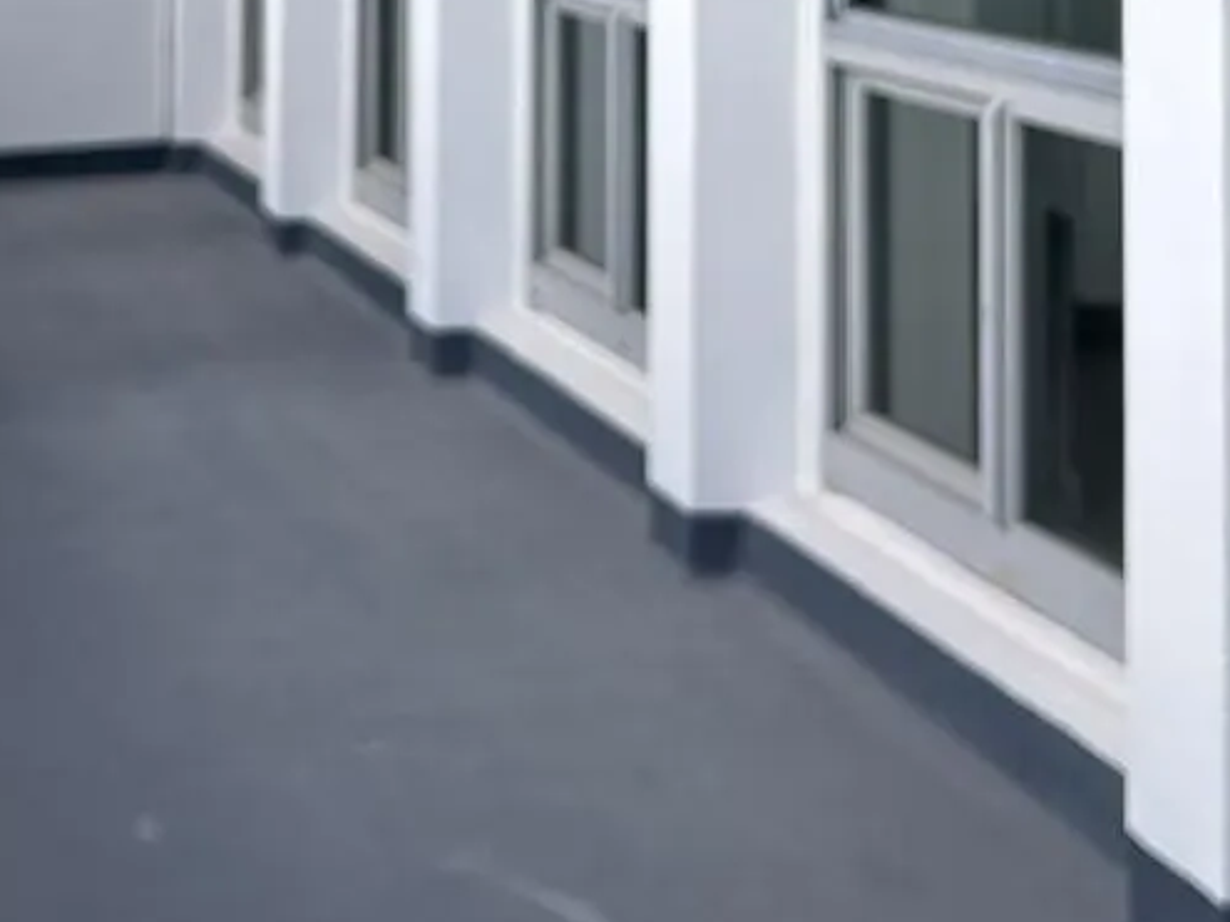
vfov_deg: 16.6
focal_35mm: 84
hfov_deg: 23.3
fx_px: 2984
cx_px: 614
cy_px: -276
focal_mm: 5.7
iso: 50
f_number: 1.5
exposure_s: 1/509
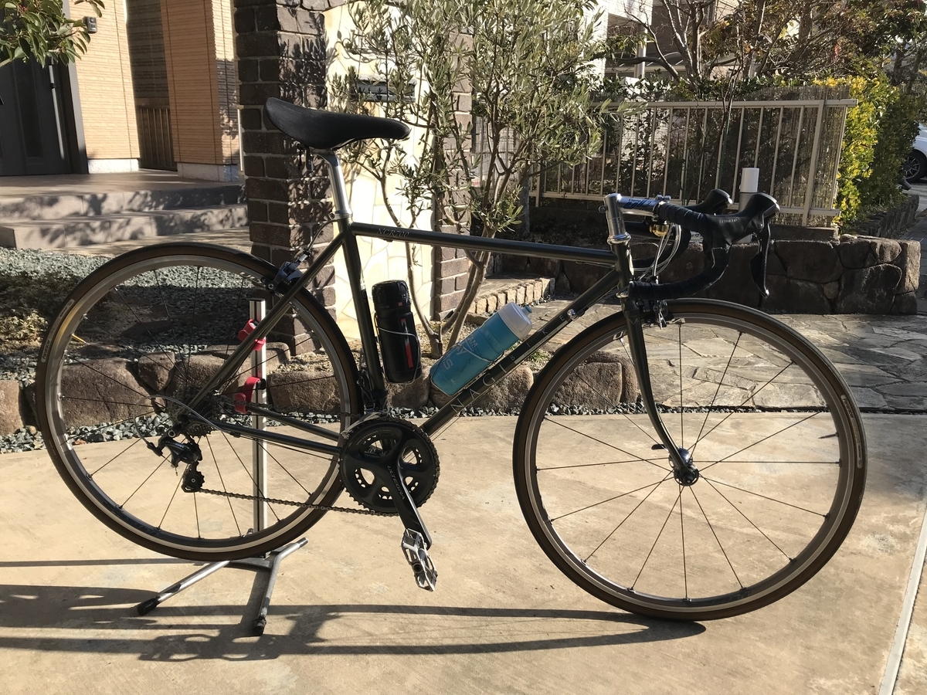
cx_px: 464
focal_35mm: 28
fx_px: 750
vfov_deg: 49.7
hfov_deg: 63.4
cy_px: 348
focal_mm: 3.99
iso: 20
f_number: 1.8
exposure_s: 1/1182
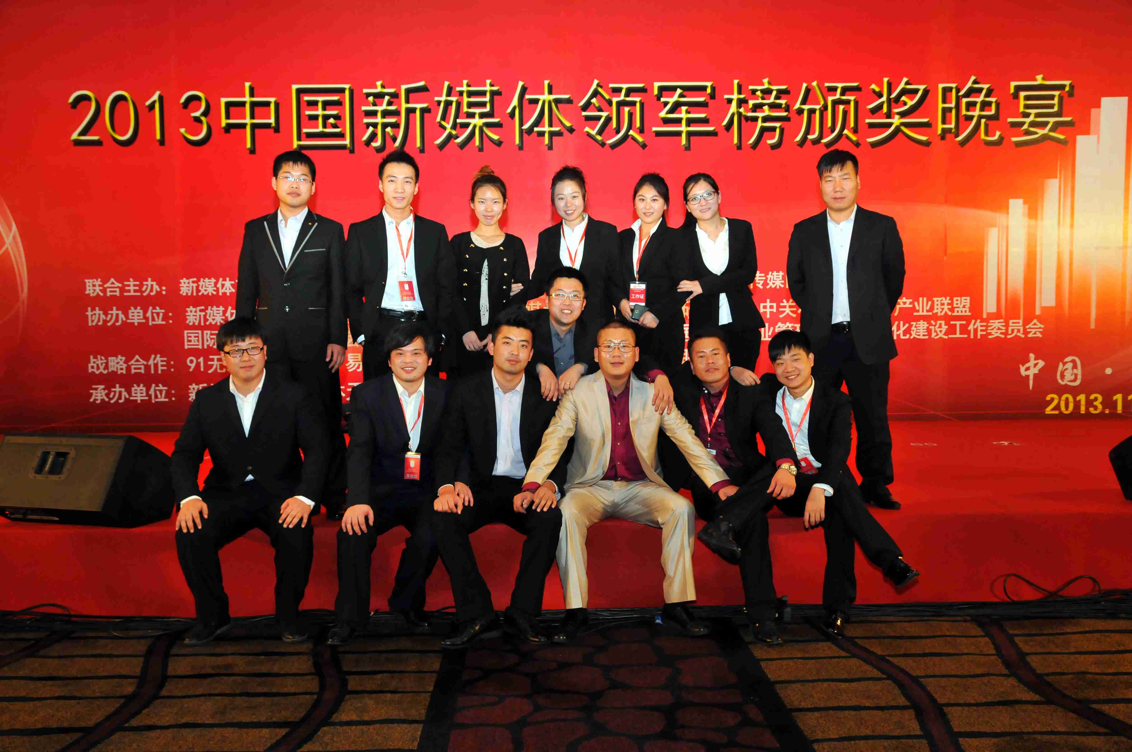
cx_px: 566
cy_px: 376
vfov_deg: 36.8
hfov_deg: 53.2
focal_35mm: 36
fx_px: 1131
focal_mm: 24
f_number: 5.6
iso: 800
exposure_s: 1/80
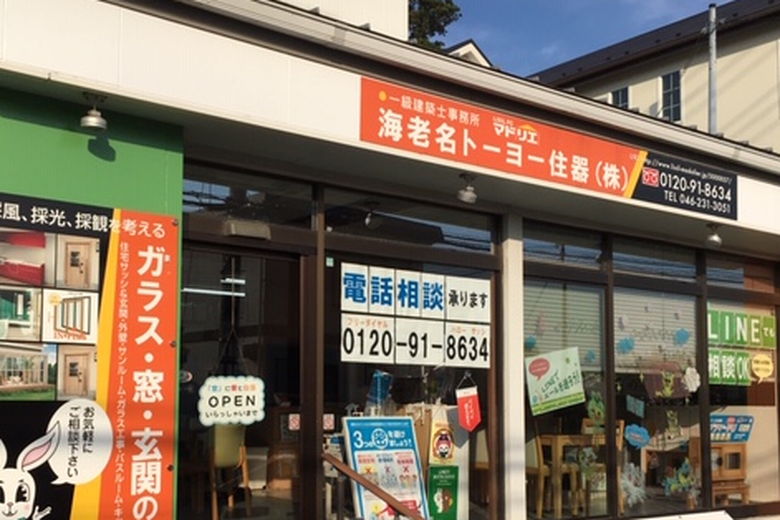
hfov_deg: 47.2
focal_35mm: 41
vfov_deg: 32.4
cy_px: 341
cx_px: 326
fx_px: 888
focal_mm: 4.15
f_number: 2.2
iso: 25
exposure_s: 1/2079
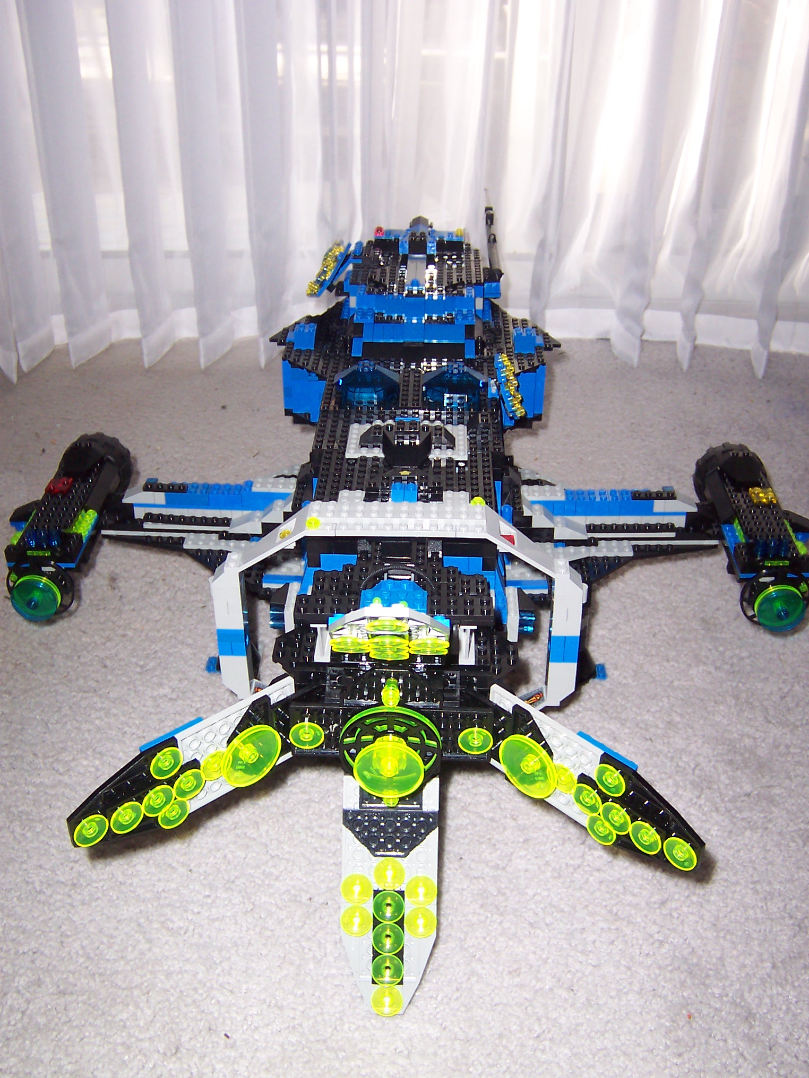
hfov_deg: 39.7
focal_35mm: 36
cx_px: 404
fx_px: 1122
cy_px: 539
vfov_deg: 51.4
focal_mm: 5.6
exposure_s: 1/60
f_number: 2.8
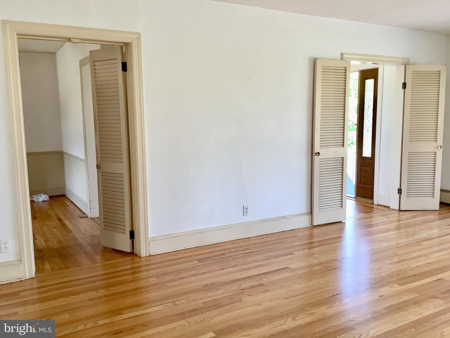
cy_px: 169
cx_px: 225
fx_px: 403
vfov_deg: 45.4
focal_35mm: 31
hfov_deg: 58.4
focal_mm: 3.3
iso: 50
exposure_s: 1/50
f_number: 2.4
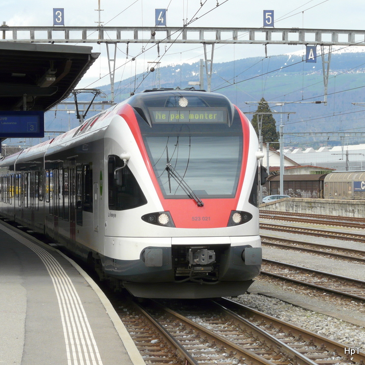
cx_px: 128
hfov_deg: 16.0
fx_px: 1300
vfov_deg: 16.0
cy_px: 182
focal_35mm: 109
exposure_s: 1/250
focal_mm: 15.1
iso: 100
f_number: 5.6
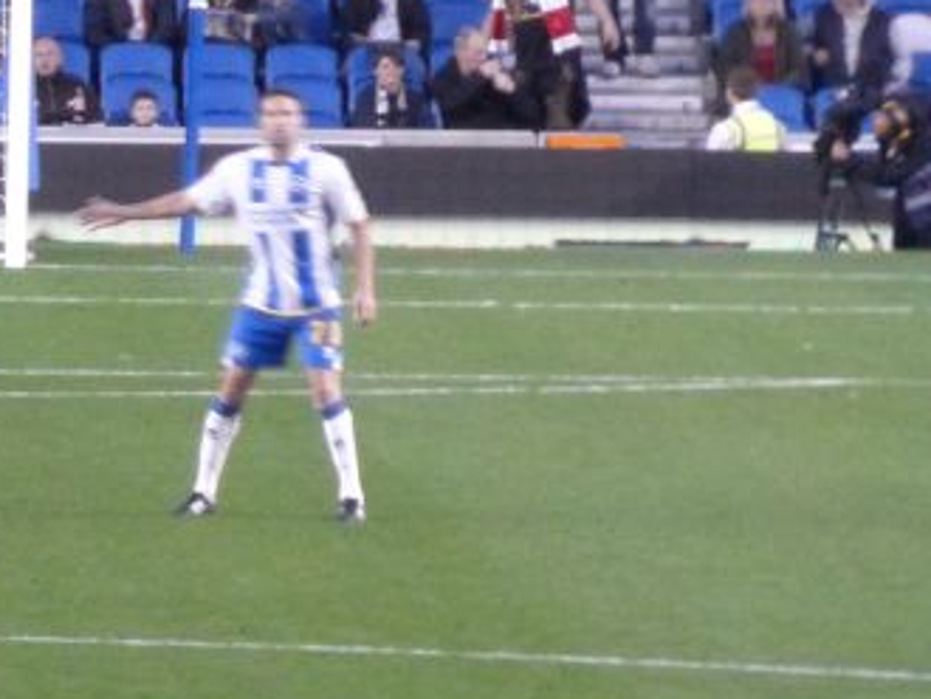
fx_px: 22581
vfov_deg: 1.8
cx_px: -739
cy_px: 967
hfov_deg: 2.4
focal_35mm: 839
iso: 400
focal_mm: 41.3
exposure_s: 1/15
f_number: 5.6
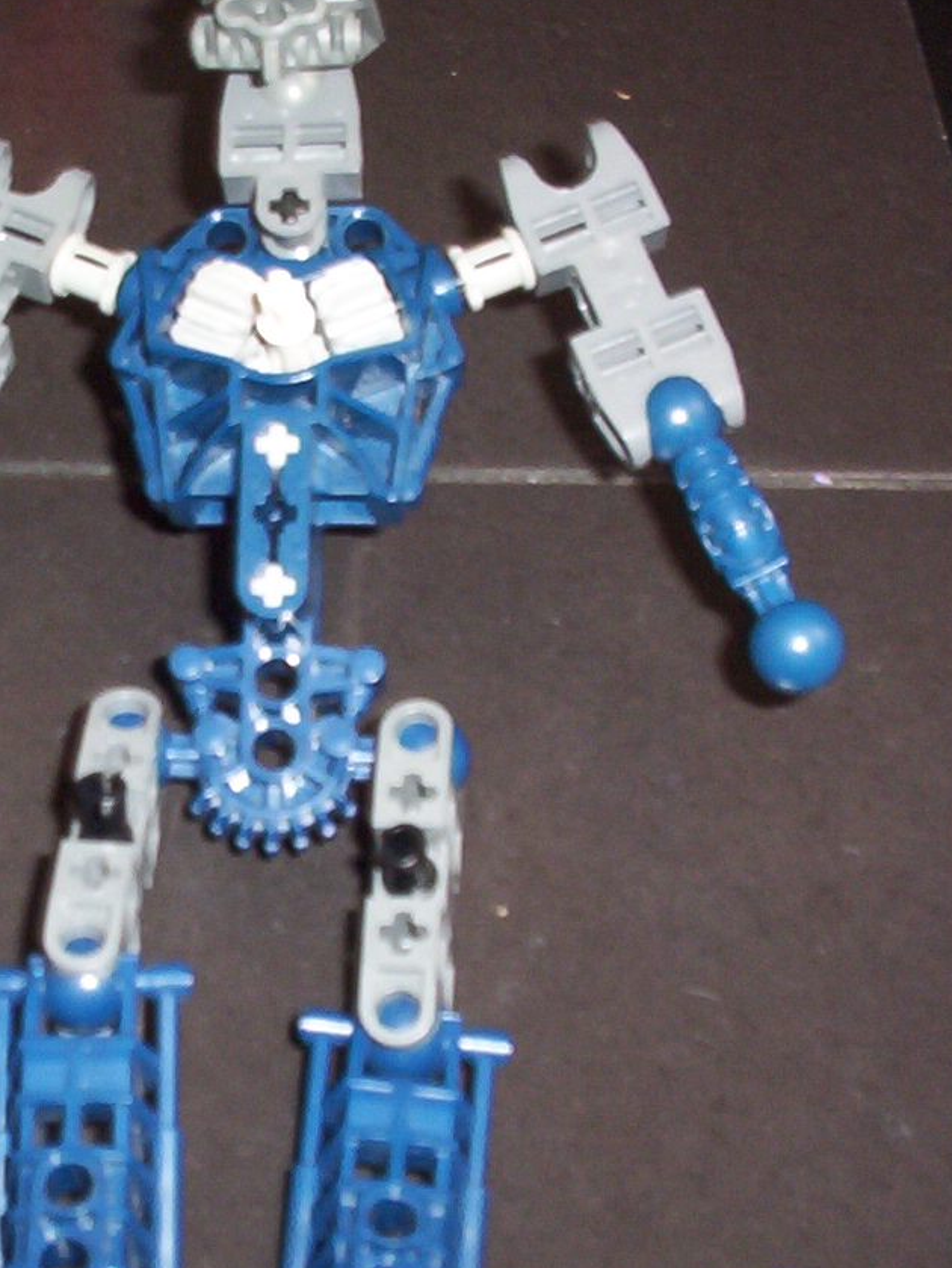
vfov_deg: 25.6
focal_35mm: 76
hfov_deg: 19.1
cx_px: 144
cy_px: 692
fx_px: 2785
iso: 140
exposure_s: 1/30
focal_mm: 6
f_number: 4.5
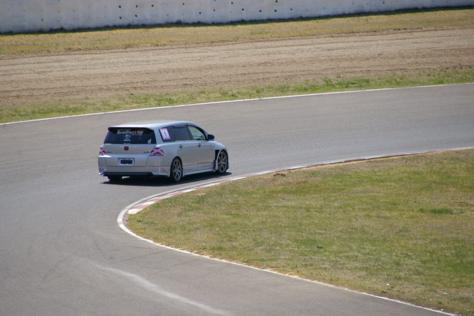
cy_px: 158
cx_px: 237
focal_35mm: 375
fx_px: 4936
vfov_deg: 3.7
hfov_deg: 5.5
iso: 200
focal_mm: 250
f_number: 8
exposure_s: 1/500
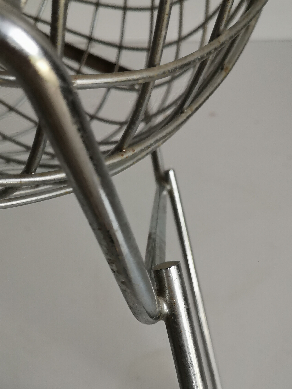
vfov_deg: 52.6
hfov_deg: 40.7
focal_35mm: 35
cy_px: 194
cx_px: 146
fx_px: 394
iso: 50
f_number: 1.8
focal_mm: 3.95
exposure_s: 1/122
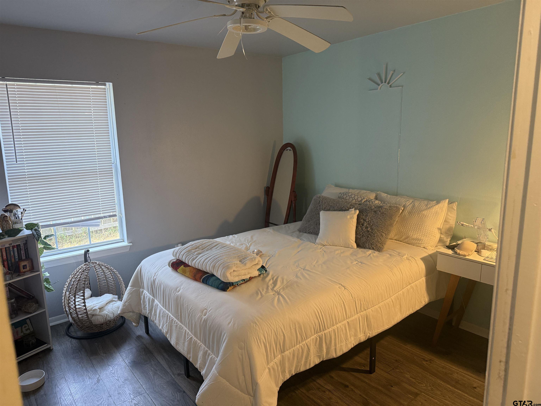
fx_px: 375
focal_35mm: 24
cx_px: 270
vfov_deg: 56.8
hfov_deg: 71.6
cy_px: 203
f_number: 1.78
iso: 250
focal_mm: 6.76
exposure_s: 1/120
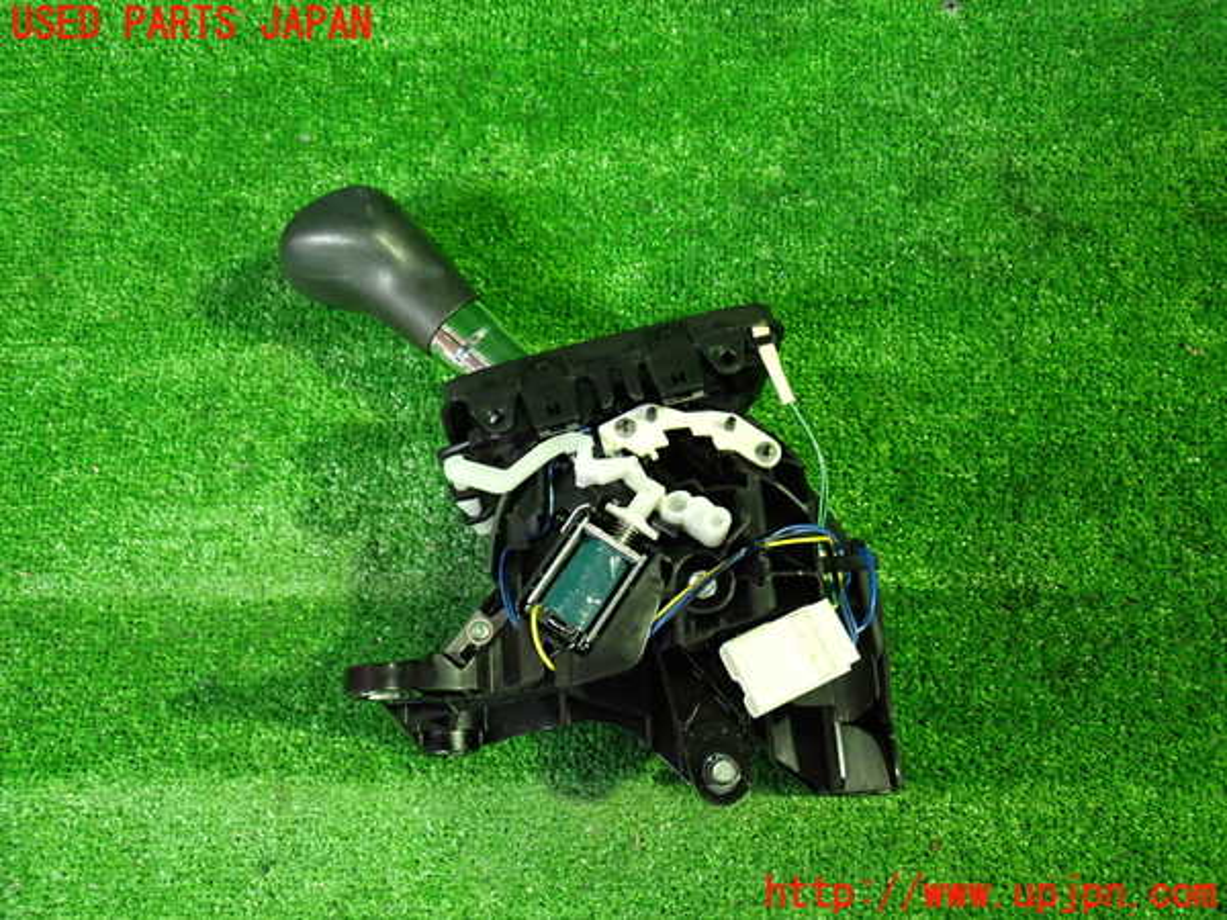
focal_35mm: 30
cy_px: 460
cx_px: 614
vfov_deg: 46.8
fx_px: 1063
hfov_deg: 60.0
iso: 800
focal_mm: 5.4
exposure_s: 1/30
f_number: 2.3
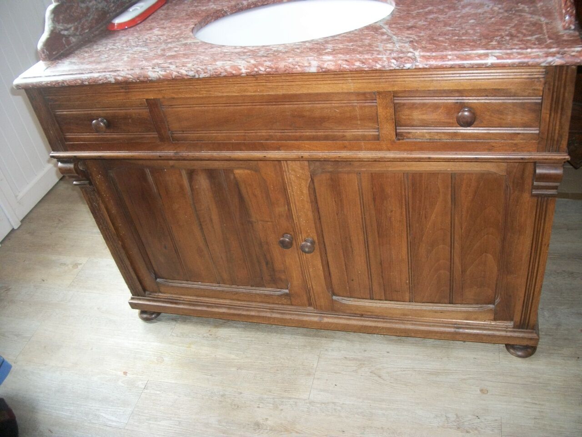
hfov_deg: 56.8
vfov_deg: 44.2
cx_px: 291
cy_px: 218
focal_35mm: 32
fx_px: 538
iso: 160
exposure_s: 1/30
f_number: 2.9
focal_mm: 5.7
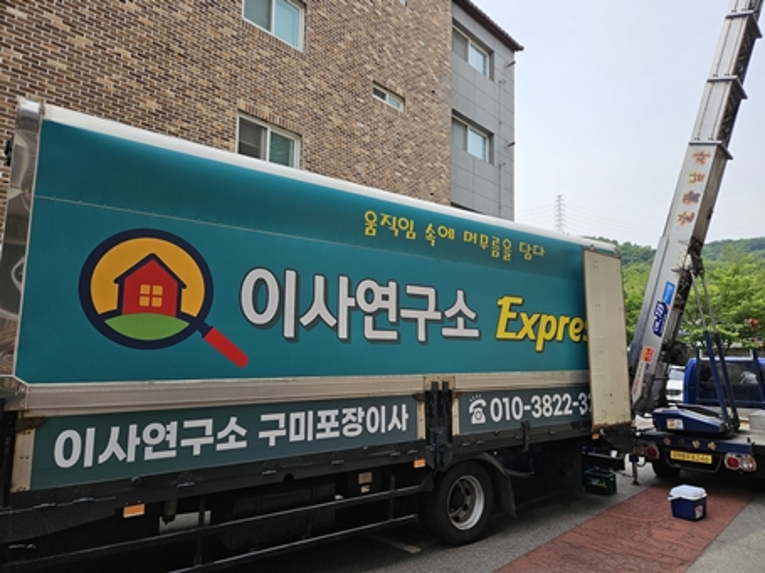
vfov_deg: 58.9
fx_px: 508
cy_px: 286
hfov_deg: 73.9
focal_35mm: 23
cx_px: 382
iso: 40
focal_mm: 5.4
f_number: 1.8
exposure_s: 1/1380
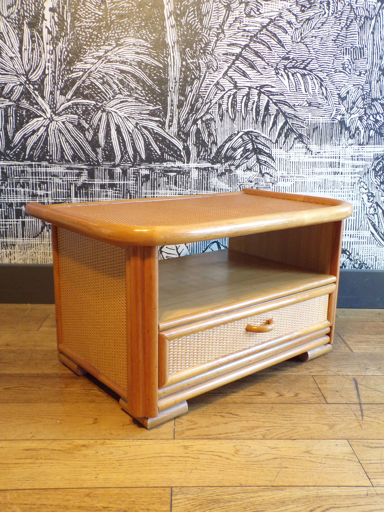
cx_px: 192
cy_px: 256
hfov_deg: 44.2
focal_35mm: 32
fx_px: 473
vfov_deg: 56.8
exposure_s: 1/15
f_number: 3.2
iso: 400
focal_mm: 5.8
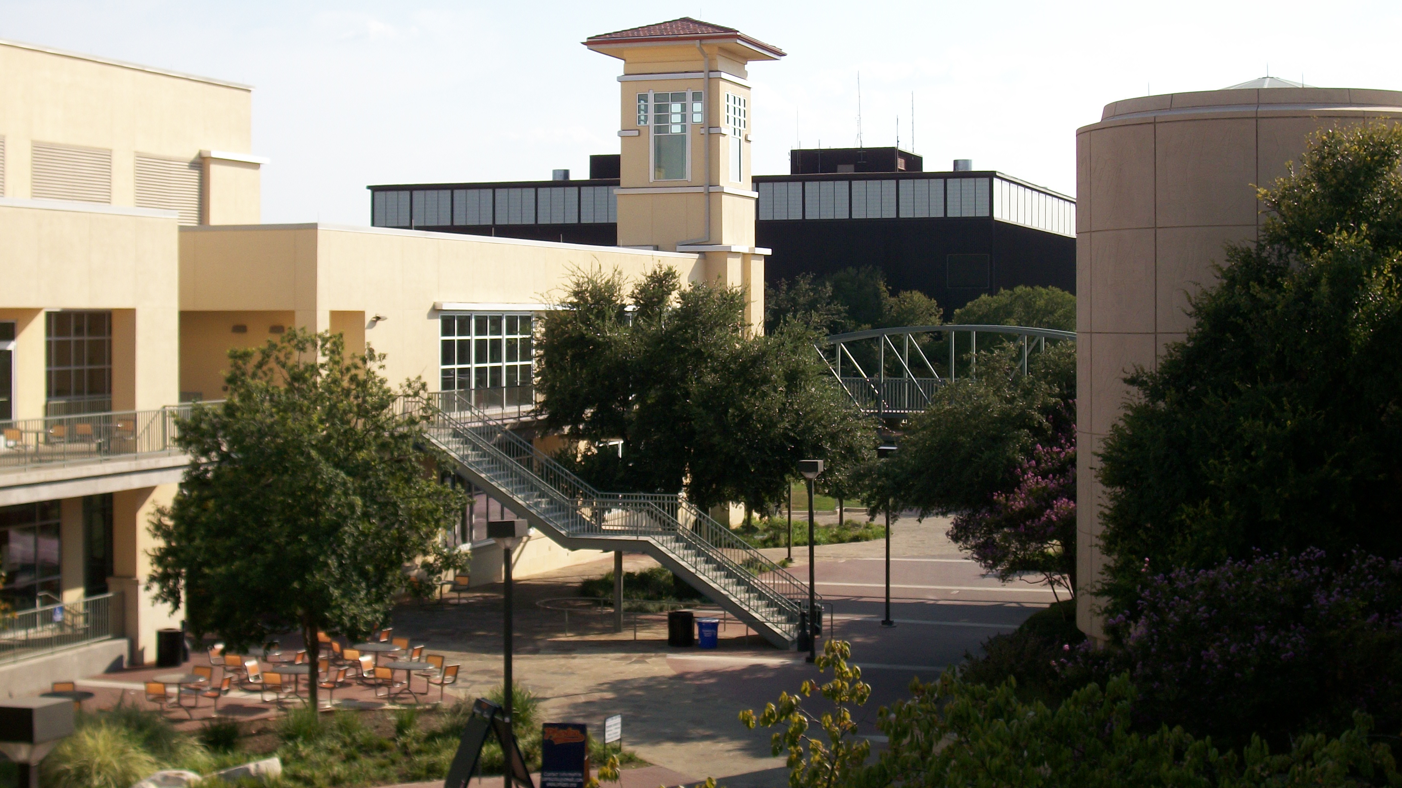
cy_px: 280
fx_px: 2193
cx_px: 701
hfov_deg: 35.4
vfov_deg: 20.3
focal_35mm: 59
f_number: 4
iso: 80
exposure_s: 1/640
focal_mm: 9.7
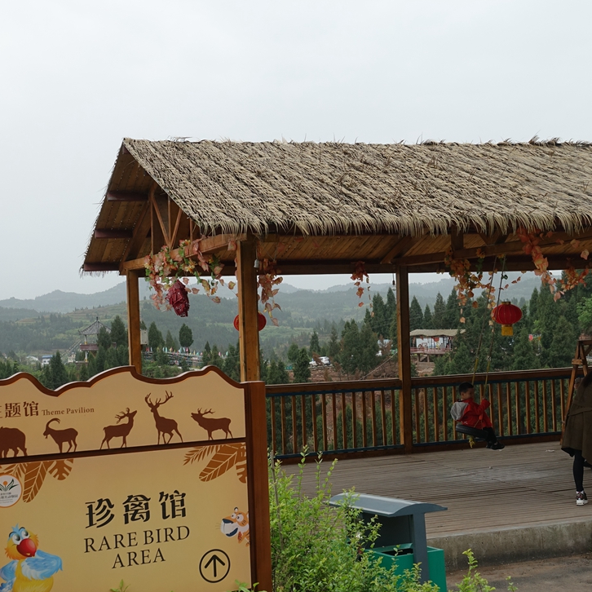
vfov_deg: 32.8
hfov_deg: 32.8
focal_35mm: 52
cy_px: 319
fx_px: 1006
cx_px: 304
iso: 100
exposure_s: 1/400
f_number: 4
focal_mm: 13.7
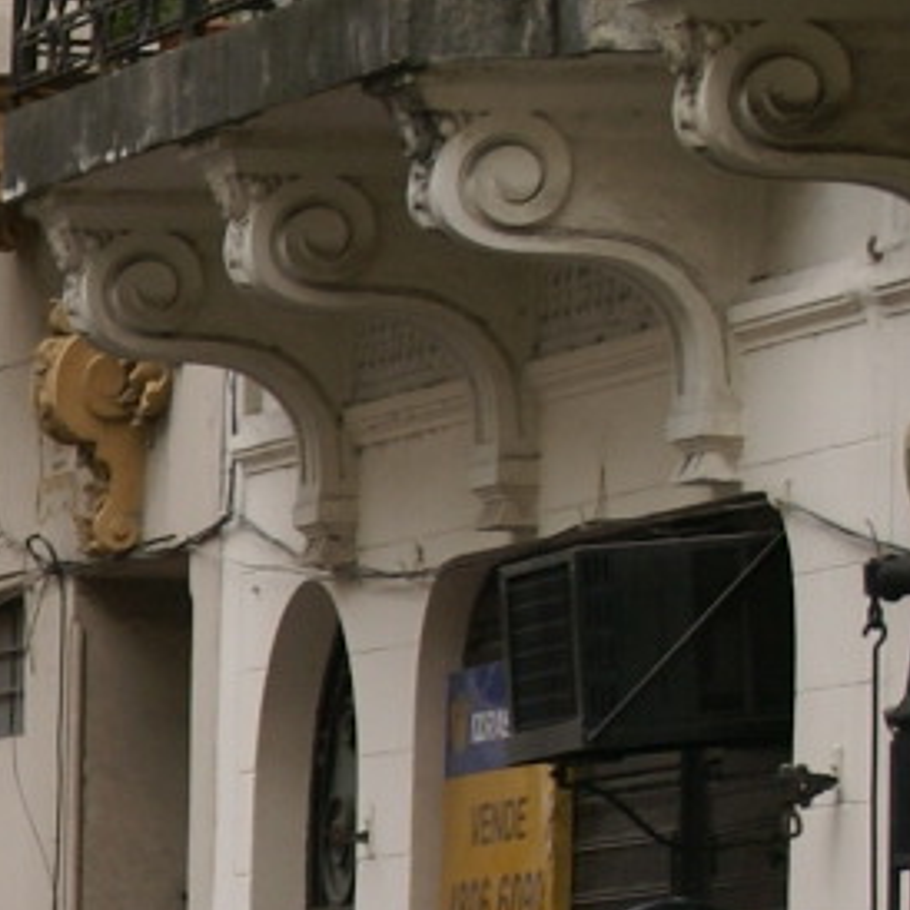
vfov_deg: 3.9
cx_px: -2215
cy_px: 1538
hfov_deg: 3.8
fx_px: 13295
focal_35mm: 447
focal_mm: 50
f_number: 6.3
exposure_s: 1/100
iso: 100
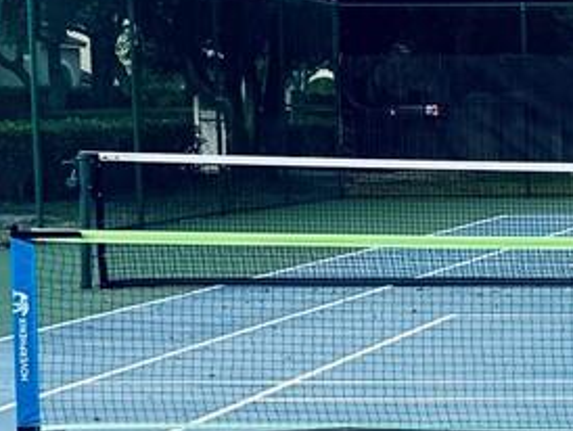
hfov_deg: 13.2
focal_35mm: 140
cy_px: 253
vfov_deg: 10.6
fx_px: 2319
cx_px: 901
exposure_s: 1/1385
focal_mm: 6.76
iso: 80
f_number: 1.78
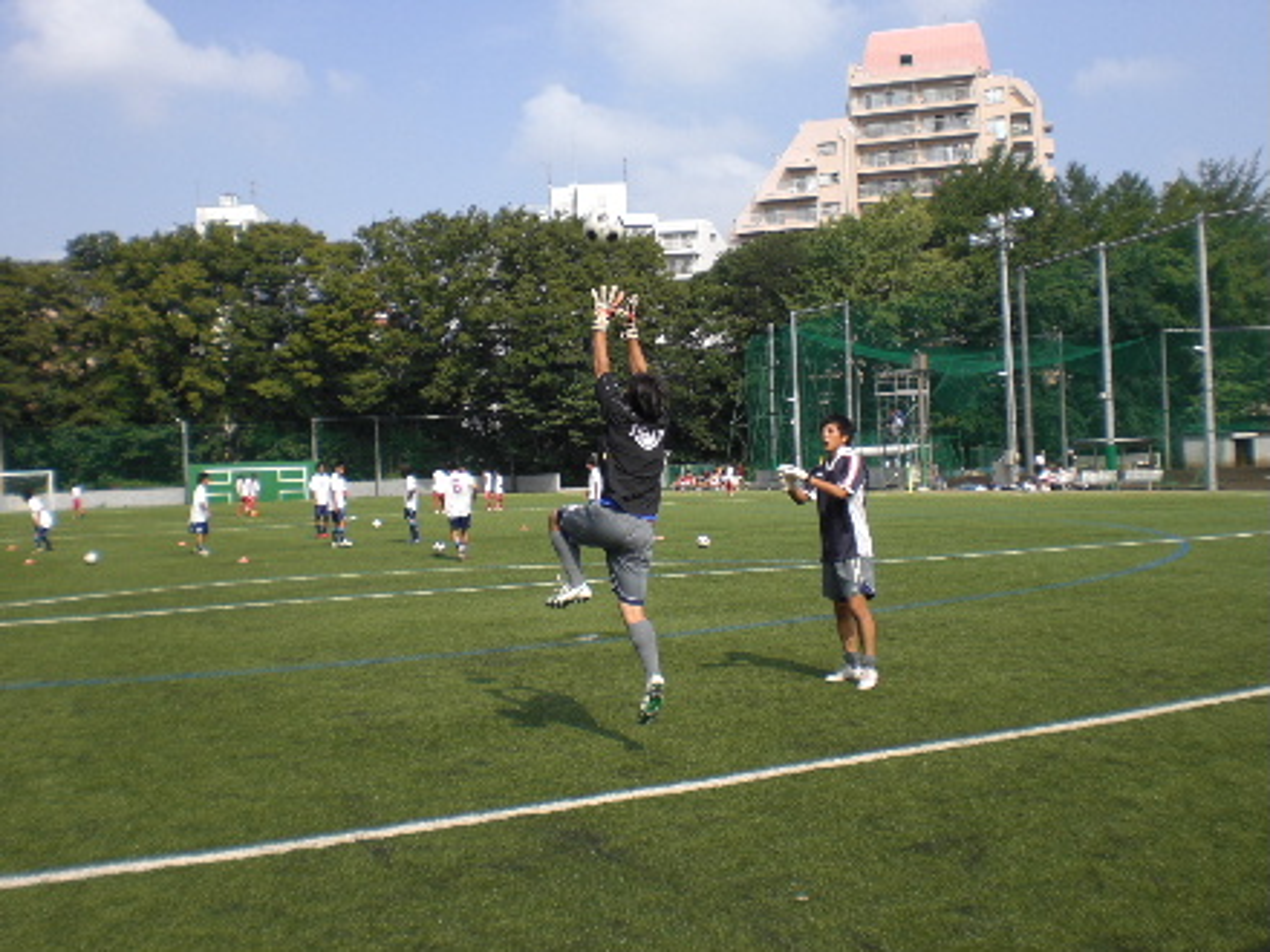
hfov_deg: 49.0
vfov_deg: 37.7
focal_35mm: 38
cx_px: 635
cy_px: 476
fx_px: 1394
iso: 50
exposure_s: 1/250
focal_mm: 6.3
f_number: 4.4
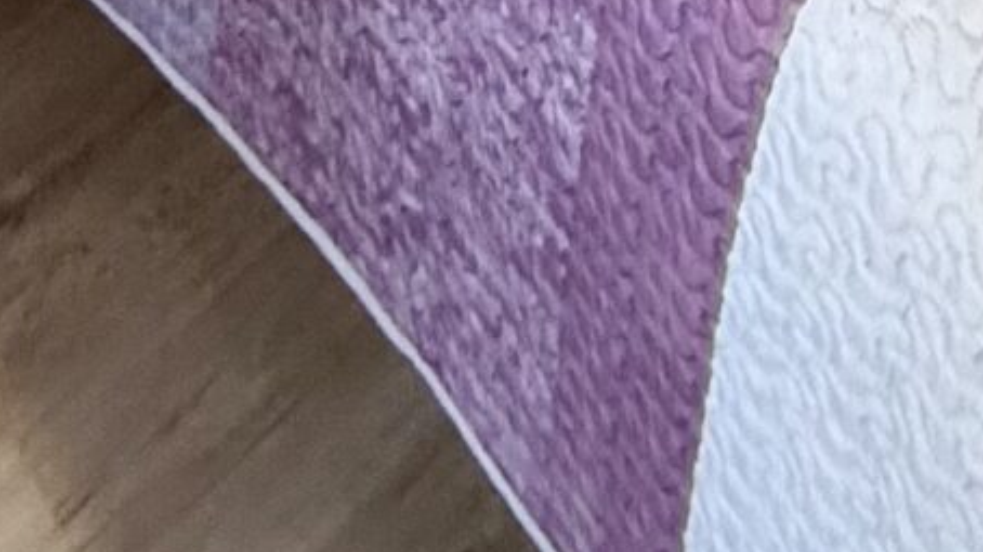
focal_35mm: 86
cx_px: 470
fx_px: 2241
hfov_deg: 24.7
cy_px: -1844
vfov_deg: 7.5
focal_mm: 2.22
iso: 250
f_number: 2.2
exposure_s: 1/100
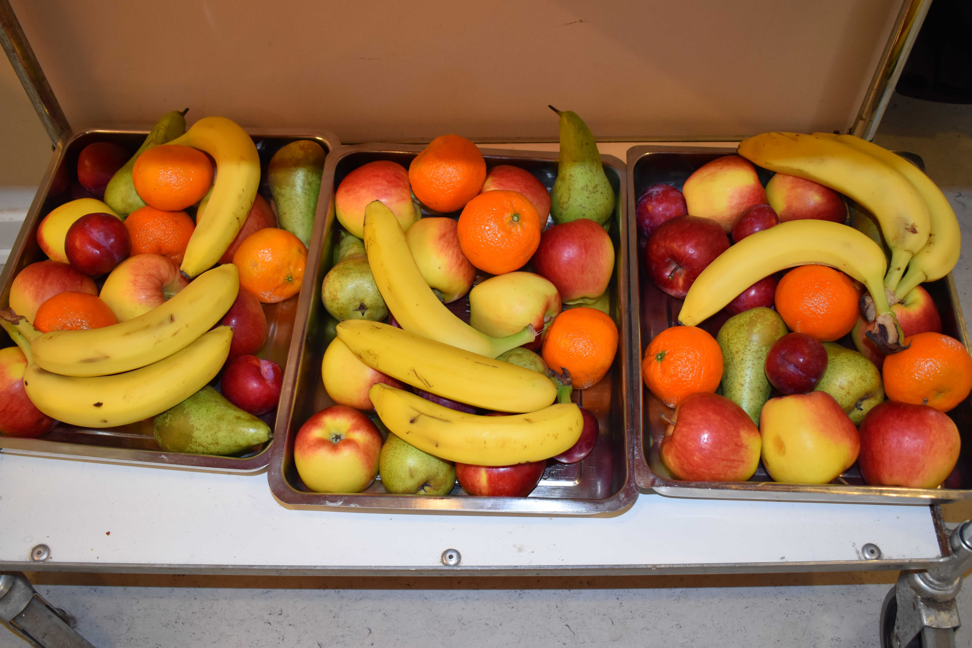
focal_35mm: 36
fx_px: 972
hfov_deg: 53.1
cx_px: 486
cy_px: 324
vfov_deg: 36.9
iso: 800
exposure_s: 1/80
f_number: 4.5
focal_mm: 24
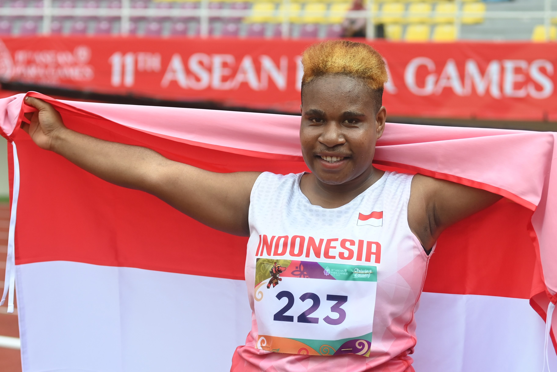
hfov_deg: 15.2
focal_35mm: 135
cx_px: 278
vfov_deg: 10.2
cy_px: 186
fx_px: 2089
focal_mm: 90
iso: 400
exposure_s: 1/800
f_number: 4.5
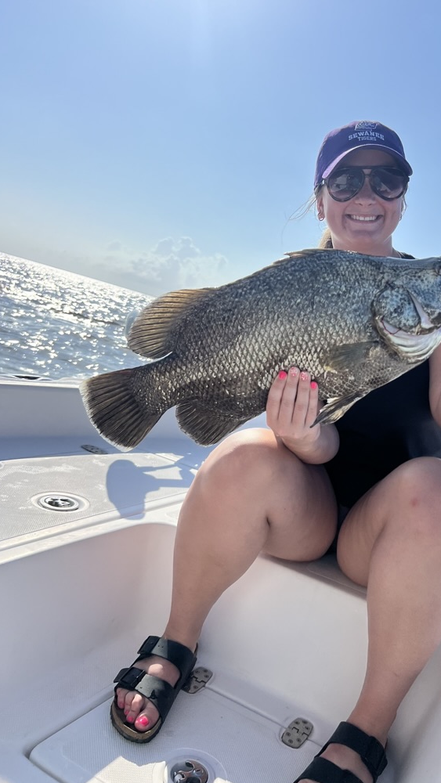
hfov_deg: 39.7
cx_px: 296
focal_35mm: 29
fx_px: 602
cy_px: 388
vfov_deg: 66.1
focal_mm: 5.7
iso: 50
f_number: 1.5
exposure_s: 1/9434
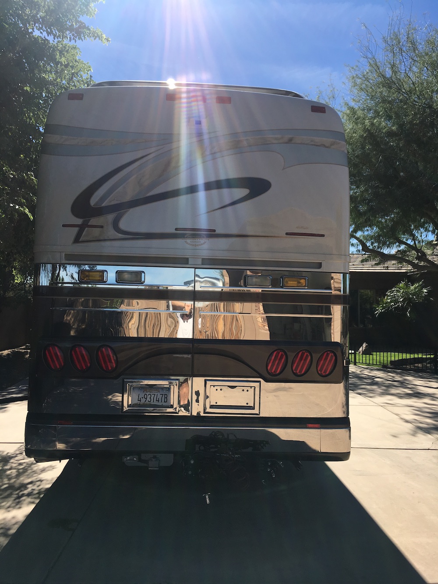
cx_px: 219
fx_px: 489
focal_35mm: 29
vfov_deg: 61.7
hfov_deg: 48.2
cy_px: 292
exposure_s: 1/1972
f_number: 2.2
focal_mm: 4.15
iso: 25
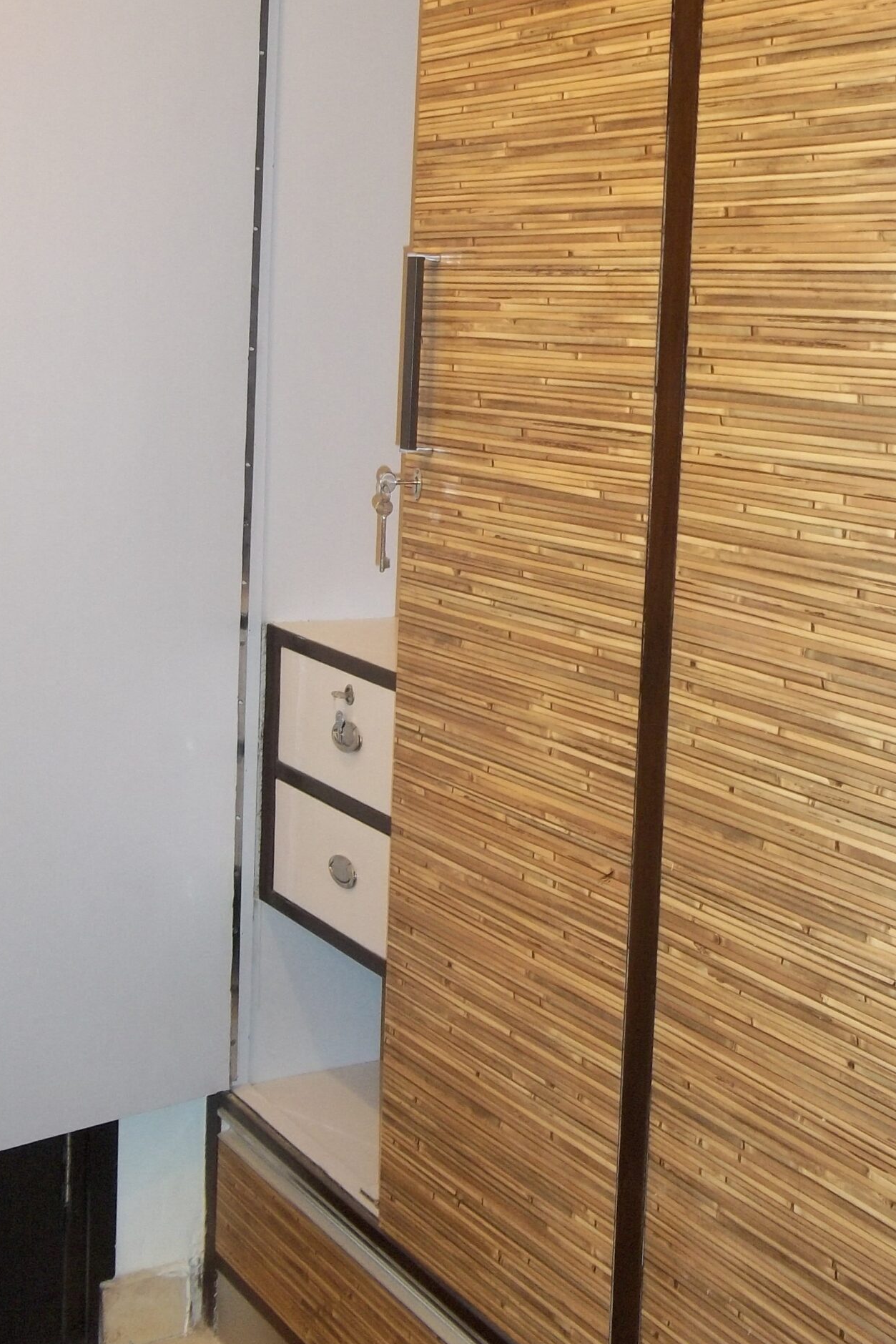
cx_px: 609
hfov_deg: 26.3
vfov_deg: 38.6
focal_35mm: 51
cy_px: 479
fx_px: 1904
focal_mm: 6.5
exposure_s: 1/30
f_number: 3.1
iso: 160
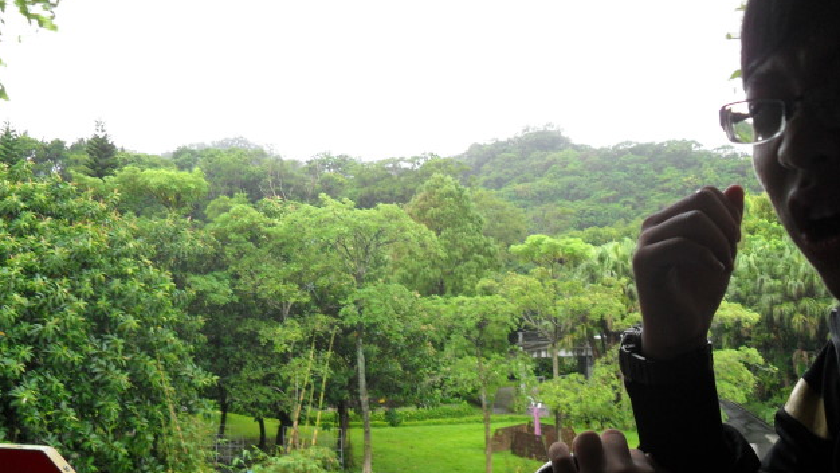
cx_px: 419
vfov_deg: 30.3
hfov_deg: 51.6
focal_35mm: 39
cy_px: 293
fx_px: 869
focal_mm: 6.2
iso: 120
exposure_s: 1/90
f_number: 2.8
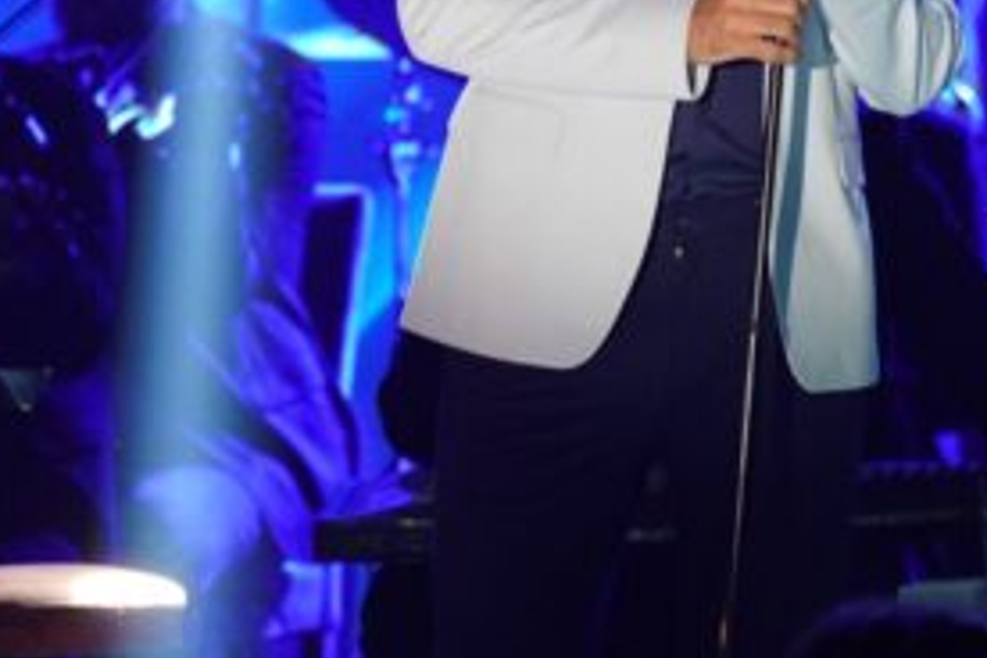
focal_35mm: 509
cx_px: 755
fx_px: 13954
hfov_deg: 4.0
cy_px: -123
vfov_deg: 2.7
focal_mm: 137
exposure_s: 1/100
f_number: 2.8
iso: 1000
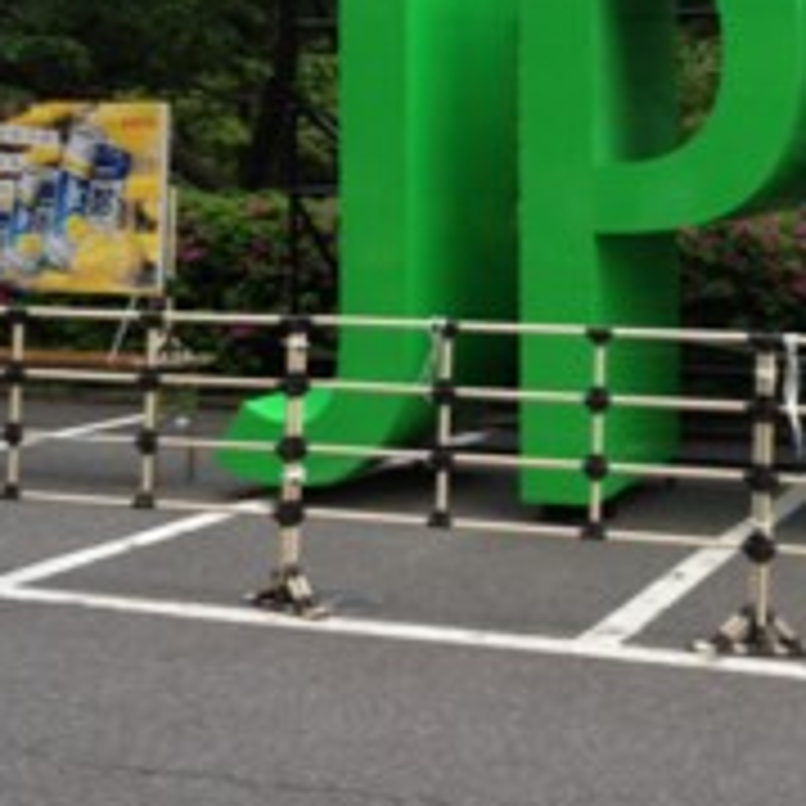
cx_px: 635
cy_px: 216
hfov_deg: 24.6
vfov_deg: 24.8
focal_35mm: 69
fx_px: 1818
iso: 80
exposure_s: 1/20
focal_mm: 4.28
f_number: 2.4
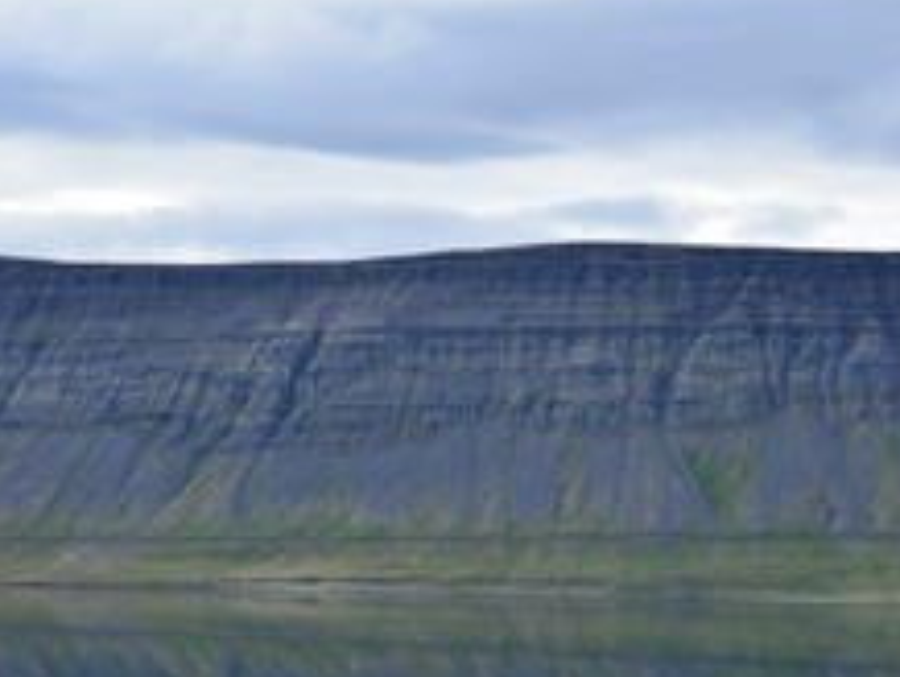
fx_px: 2369
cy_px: 526
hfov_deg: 21.5
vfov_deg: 16.2
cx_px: 454
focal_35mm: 91
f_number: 11
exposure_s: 1/60
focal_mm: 46
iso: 320
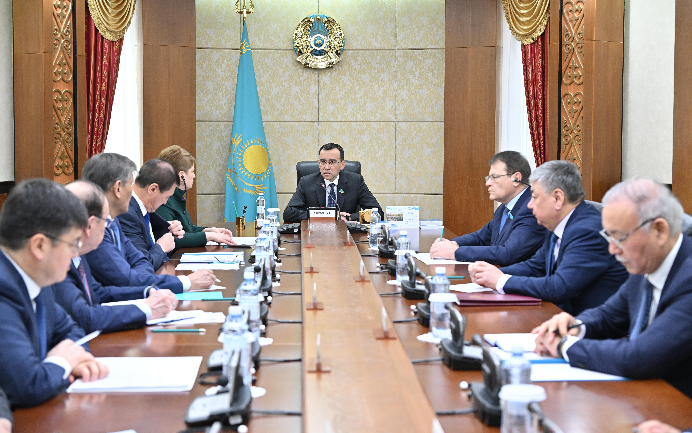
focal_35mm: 61
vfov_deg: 21.3
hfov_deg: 33.5
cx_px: 351
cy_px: 211
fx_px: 1150
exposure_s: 1/250
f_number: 4
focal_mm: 59
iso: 1600
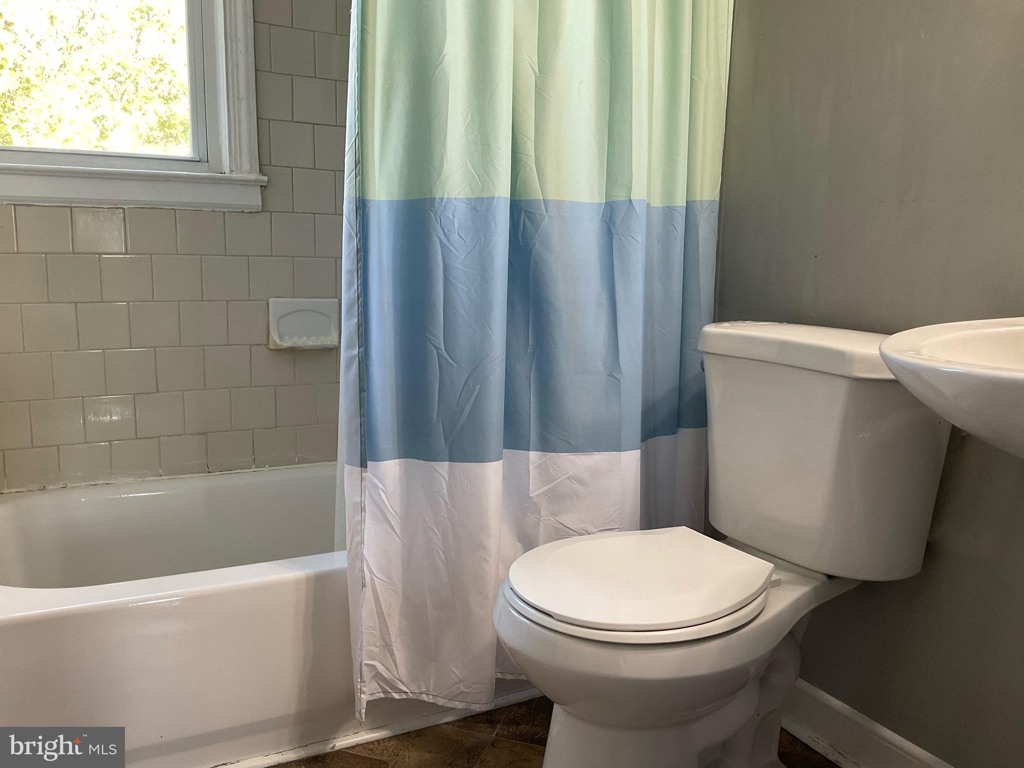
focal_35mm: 29
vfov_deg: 48.2
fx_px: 858
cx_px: 512
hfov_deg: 61.7
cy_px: 384
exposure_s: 1/60
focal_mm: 3
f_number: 1.8
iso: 80
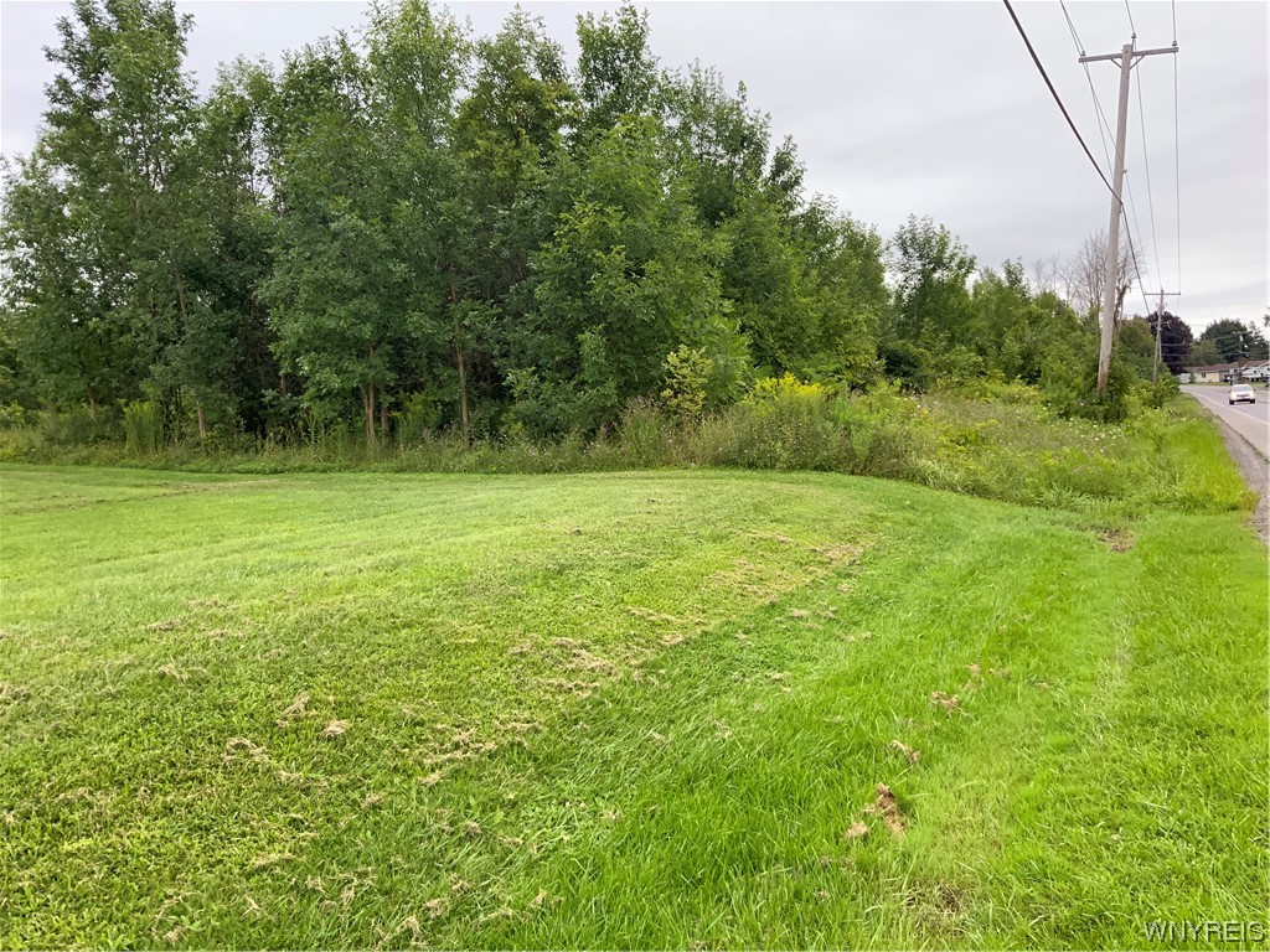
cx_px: 635
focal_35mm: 29
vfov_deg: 48.2
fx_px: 1064
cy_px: 476
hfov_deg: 61.7
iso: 16
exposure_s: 1/122
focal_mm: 3
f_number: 1.8
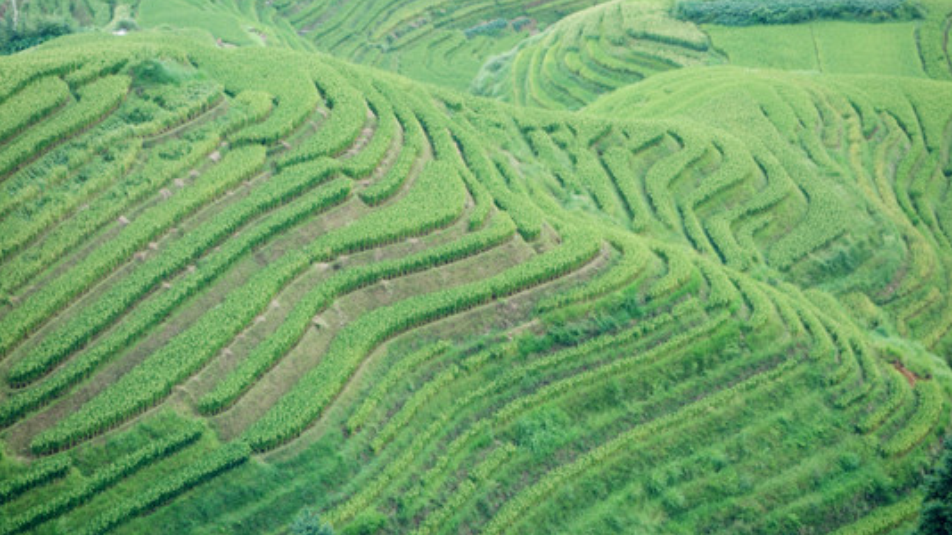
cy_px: 228
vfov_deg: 11.4
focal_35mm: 106
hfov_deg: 20.2
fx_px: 2675
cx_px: 480
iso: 125
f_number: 4.9
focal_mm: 37.1
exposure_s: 1/100
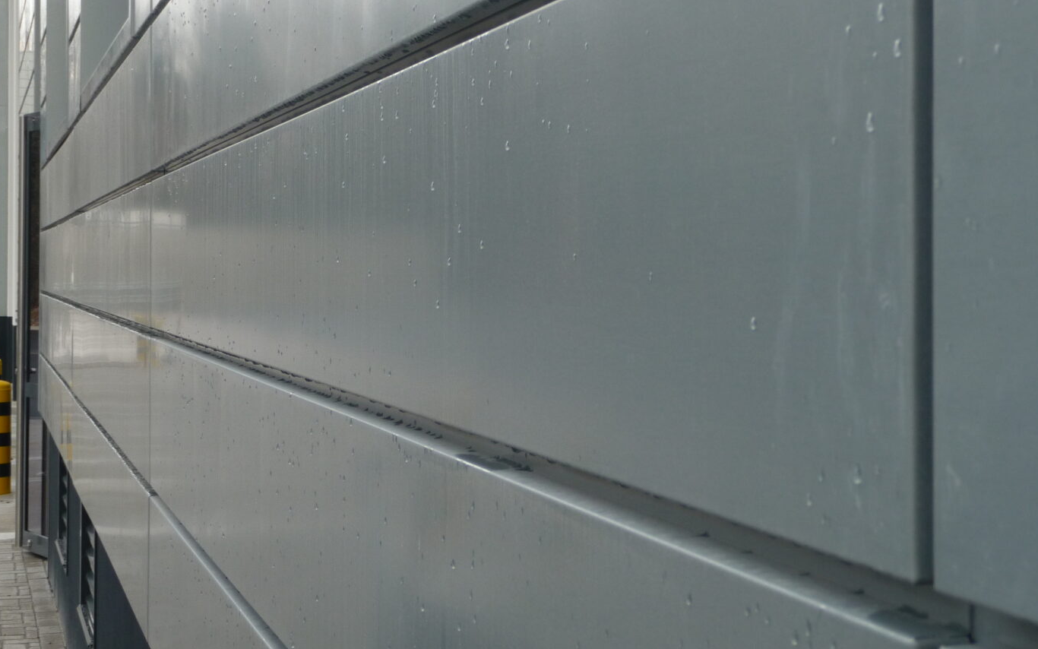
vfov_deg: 16.9
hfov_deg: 26.8
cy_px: 230
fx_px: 2178
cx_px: 598
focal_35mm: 77
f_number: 4.5
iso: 100
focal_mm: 10.5
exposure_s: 1/160
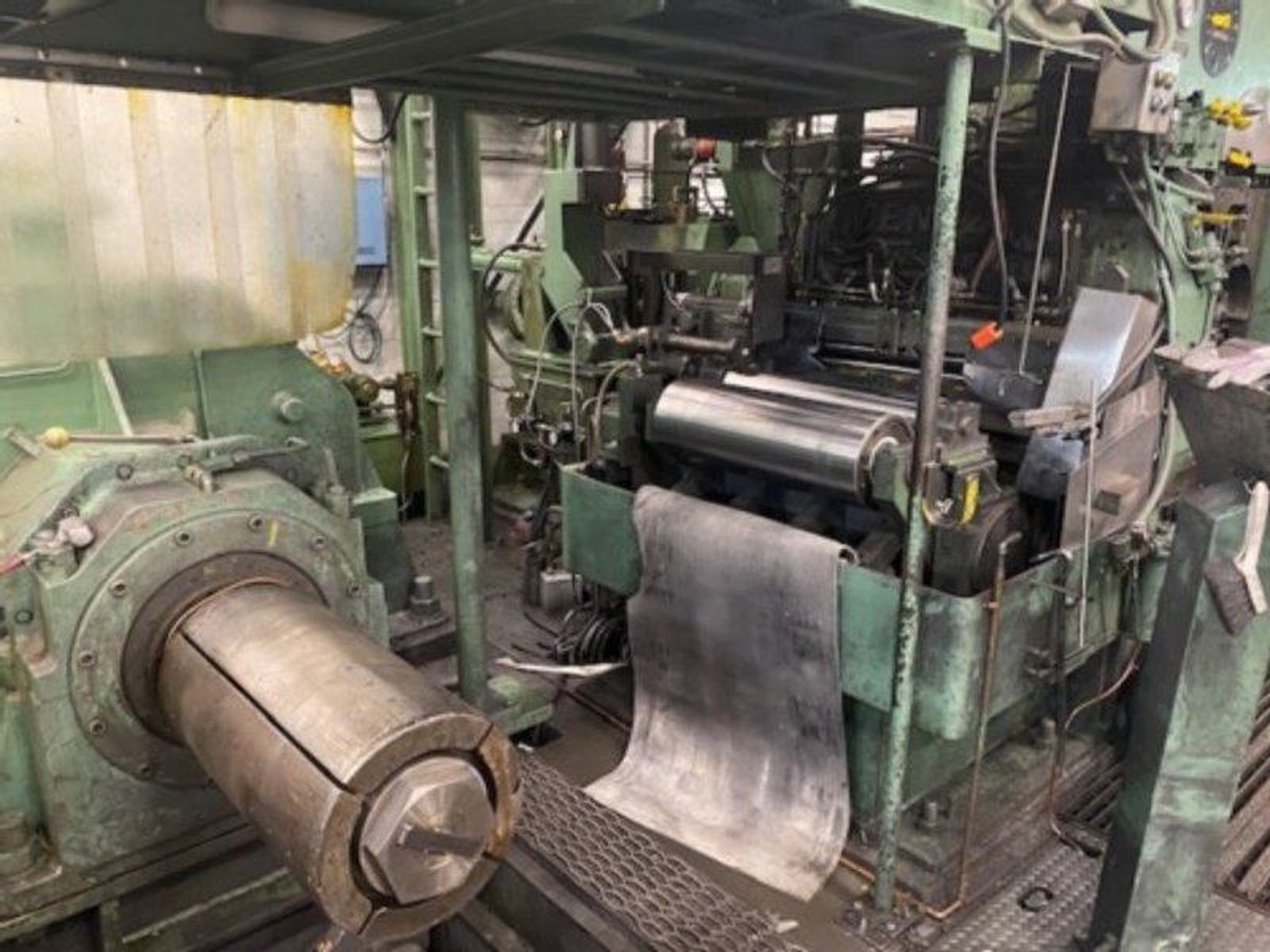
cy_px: 476
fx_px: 954
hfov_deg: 67.3
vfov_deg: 53.1
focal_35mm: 26
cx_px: 635
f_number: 1.8
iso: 500
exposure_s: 1/25
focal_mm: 4.25
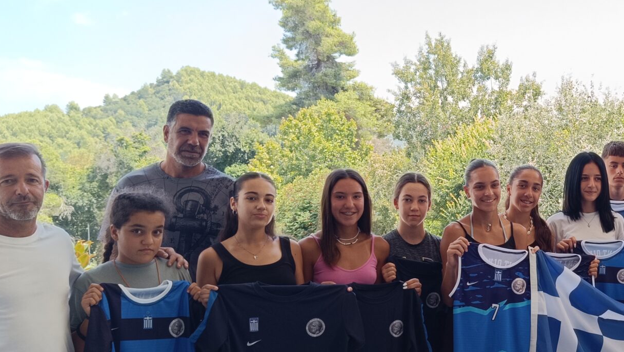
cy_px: 220
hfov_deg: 35.4
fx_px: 910
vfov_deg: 21.8
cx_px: 575
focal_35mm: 55
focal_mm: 5.59
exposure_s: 1/252
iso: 54
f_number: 1.88
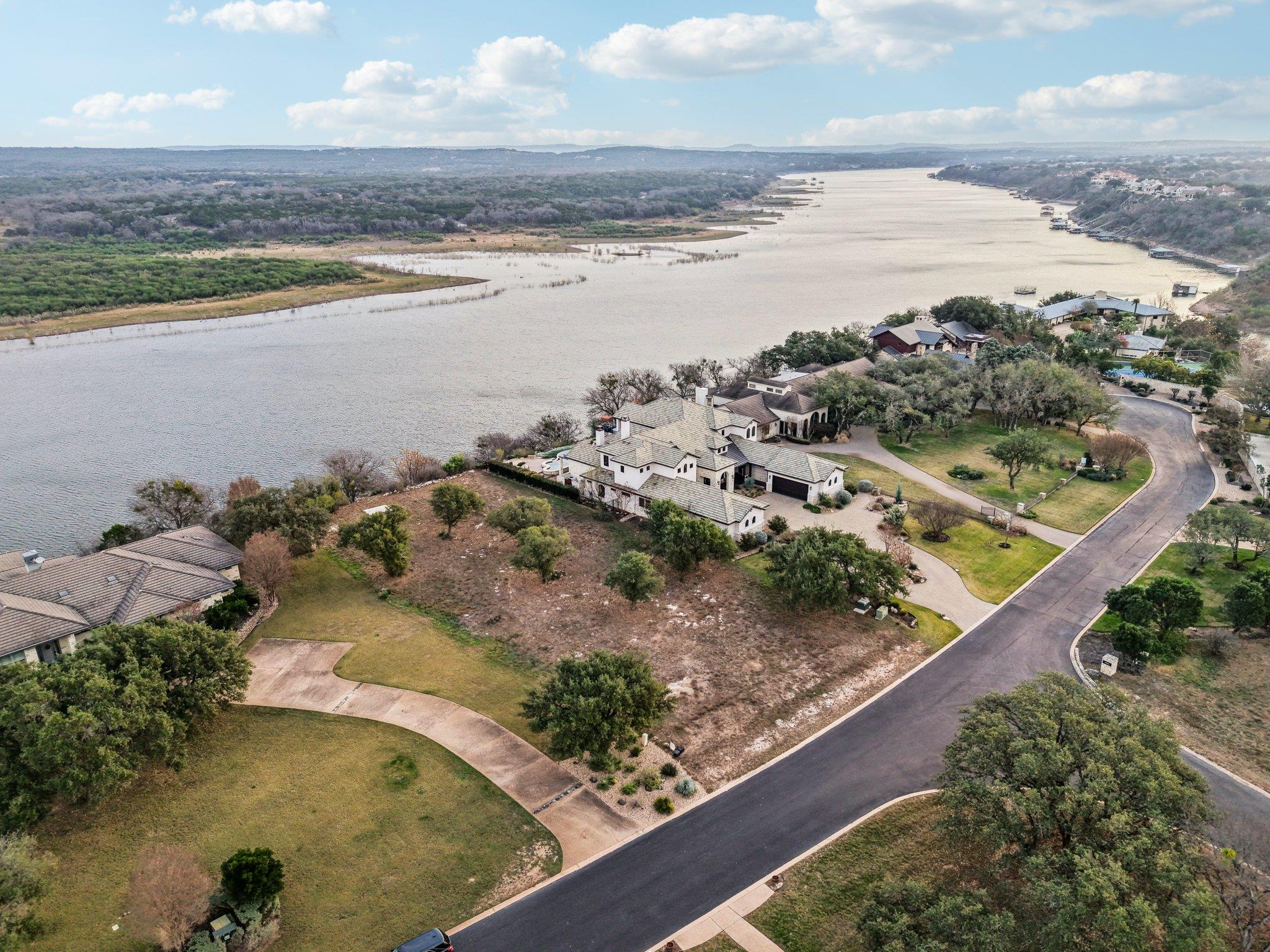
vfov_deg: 56.8
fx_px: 881
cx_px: 635
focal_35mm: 24
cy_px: 476
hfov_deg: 71.6
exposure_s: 1/640
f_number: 1.8
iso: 200
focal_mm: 8.7
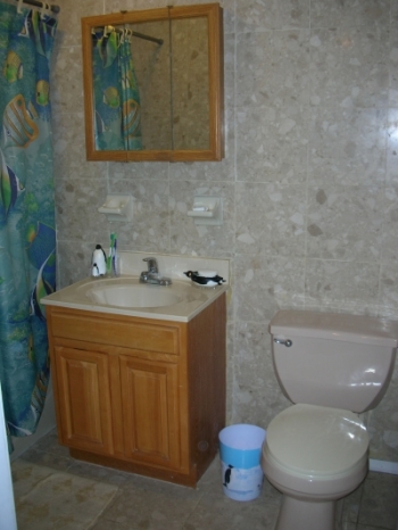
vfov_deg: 52.6
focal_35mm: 35
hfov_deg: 40.7
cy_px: 265
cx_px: 199
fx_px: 536
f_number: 3
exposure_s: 1/60.1
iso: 75
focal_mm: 5.8
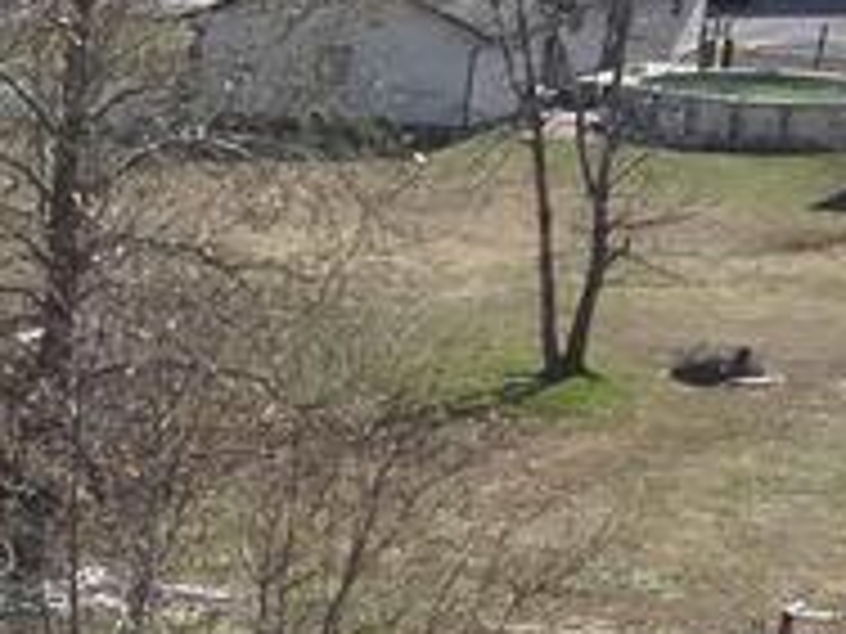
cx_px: -1512
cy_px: 890
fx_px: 4497
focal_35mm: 184
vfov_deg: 7.9
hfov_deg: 9.1
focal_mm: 4.4
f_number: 2.8
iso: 100
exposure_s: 1/1500
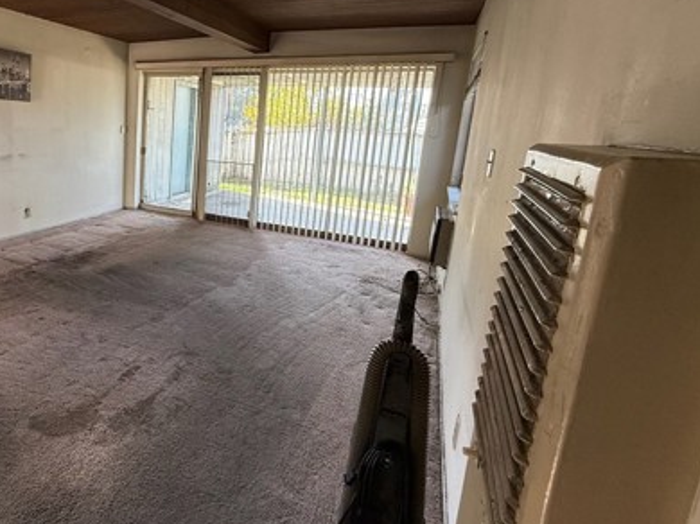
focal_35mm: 23
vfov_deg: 58.2
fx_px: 465
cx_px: 162
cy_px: 203
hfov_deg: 68.4
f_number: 2.2
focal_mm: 2.22
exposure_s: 1/99
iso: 100
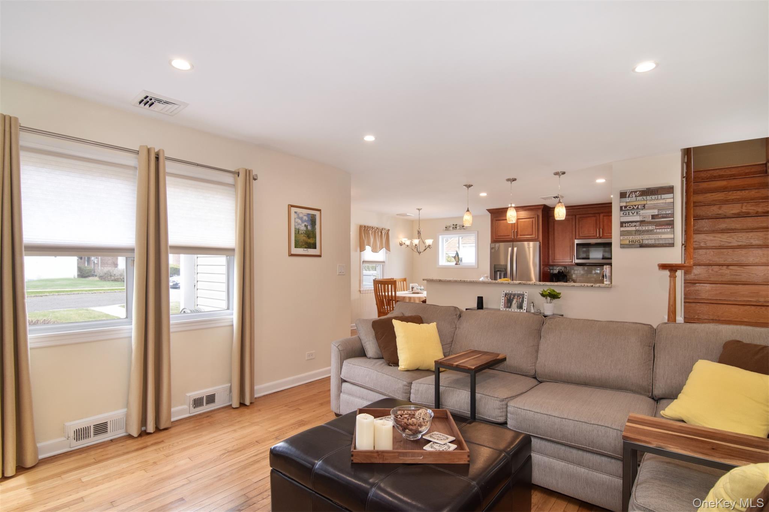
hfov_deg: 95.0
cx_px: 384
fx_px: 352
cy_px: 256
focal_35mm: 16
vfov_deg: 72.0
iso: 640
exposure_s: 1/60
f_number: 8
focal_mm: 11
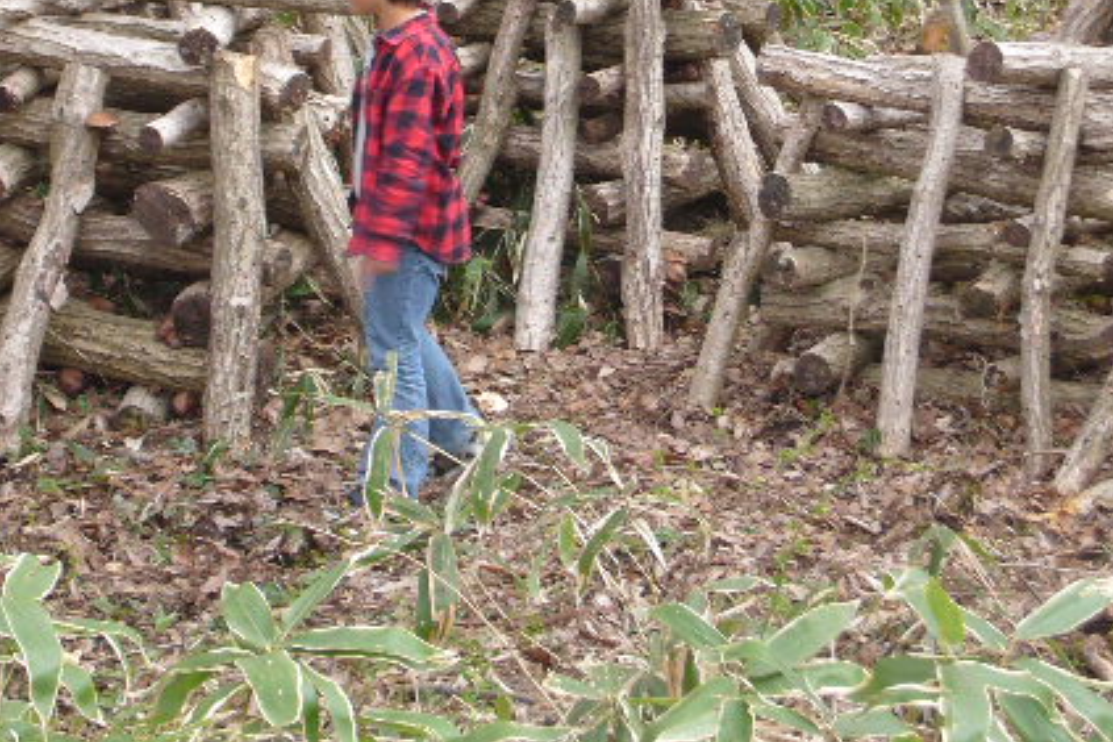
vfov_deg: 10.8
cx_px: 503
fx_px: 3895
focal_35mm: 126
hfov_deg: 16.3
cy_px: 113
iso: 80
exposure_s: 1/30
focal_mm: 13.2
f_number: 4.8
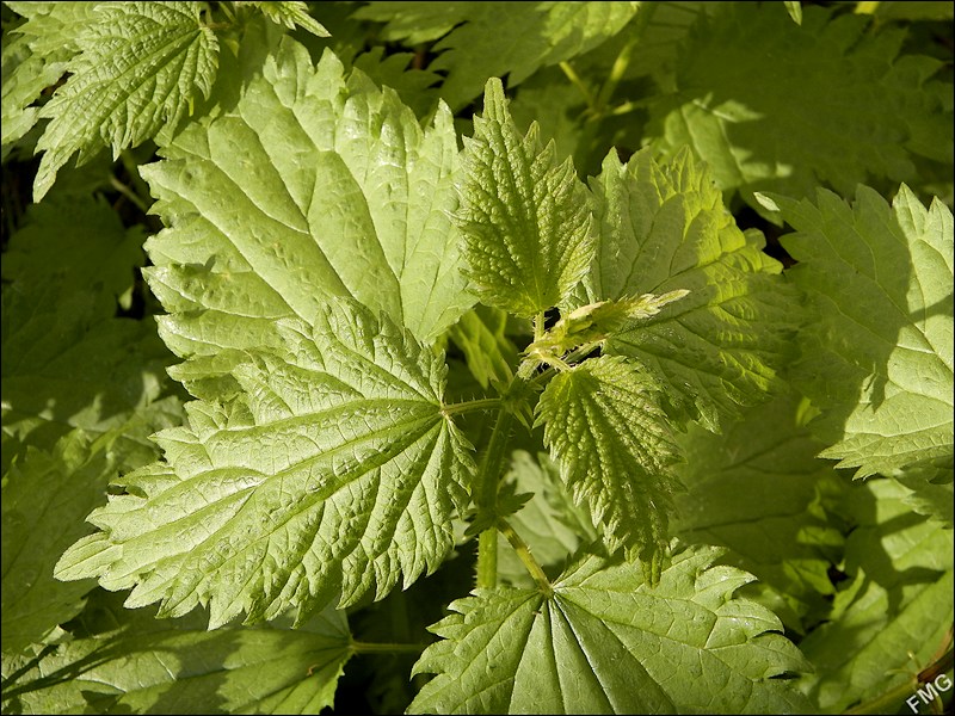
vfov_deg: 18.0
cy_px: 358
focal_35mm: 82
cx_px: 478
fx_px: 2262
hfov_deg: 23.8
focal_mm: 14.6
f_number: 4.2
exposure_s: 1/160
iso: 80
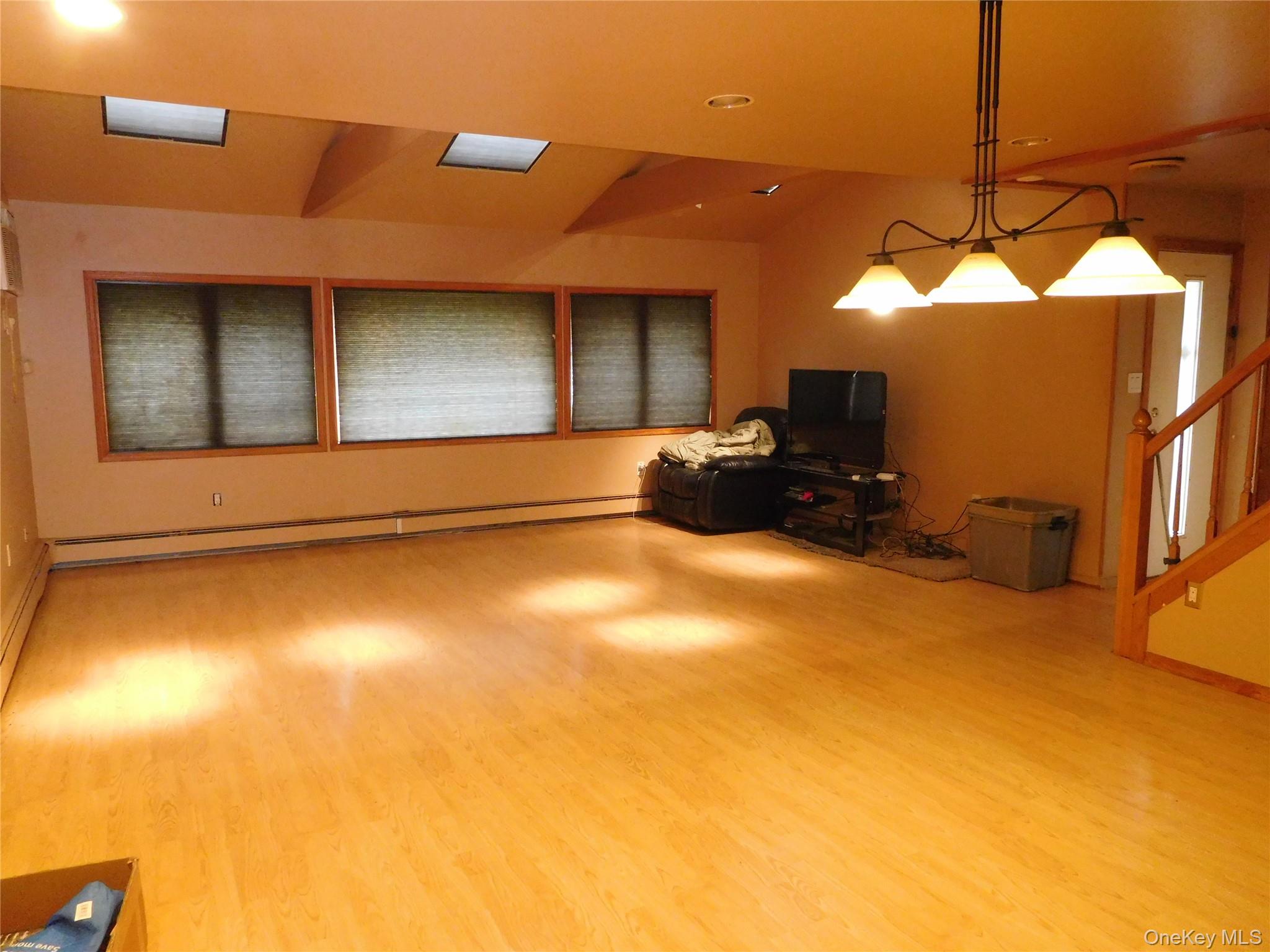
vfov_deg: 54.9
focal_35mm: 25
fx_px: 917
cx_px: 635
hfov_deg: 69.4
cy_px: 476
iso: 800
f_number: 3.4
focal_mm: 4.5
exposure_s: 1/30
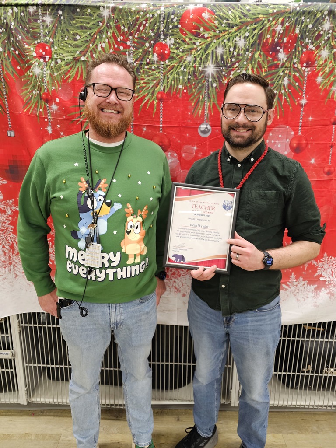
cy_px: 224
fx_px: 298
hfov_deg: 58.9
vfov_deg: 73.9
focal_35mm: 23
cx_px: 168
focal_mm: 6.3
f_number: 1.7
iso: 640
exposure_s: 1/120
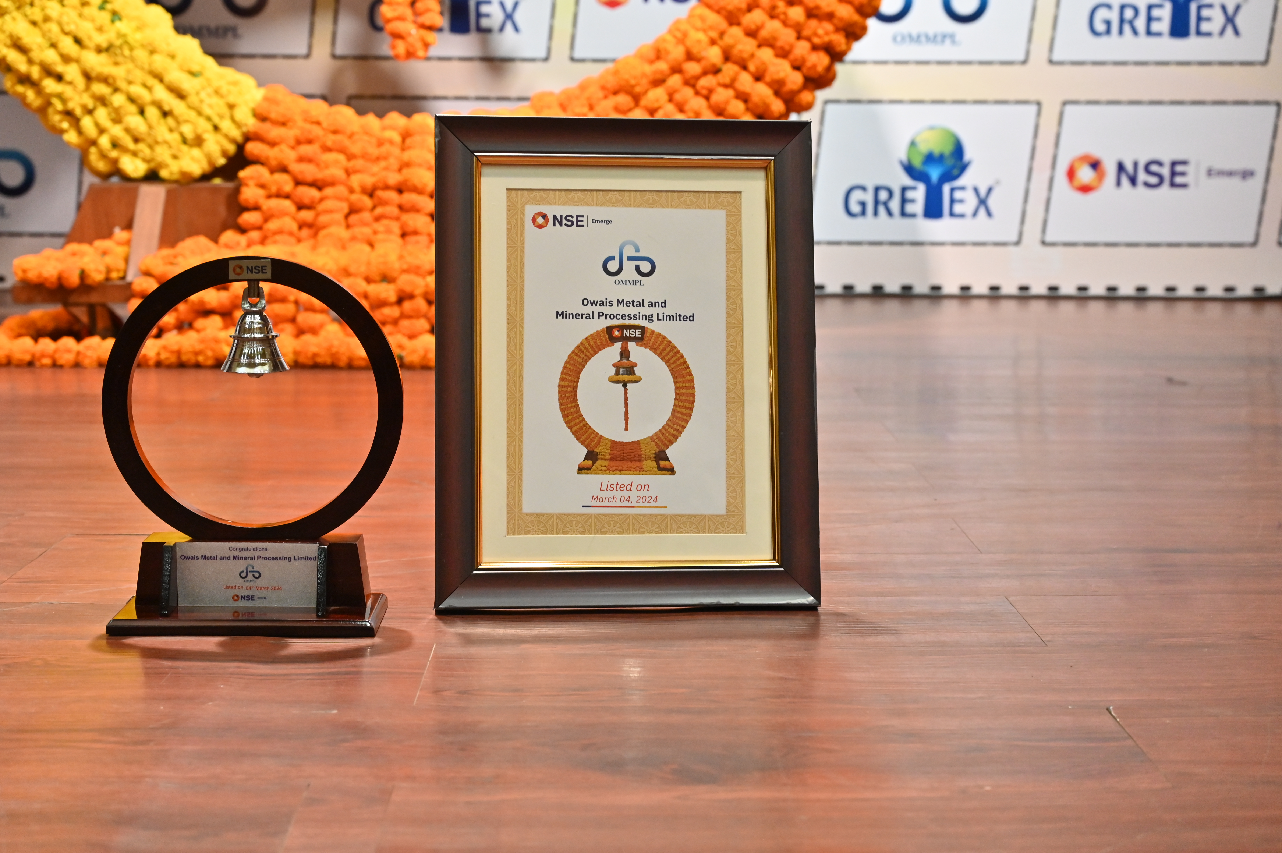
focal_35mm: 49
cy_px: 426
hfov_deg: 40.4
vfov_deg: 27.5
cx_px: 641
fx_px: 1744
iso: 2000
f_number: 5.6
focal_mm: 49
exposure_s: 1/160
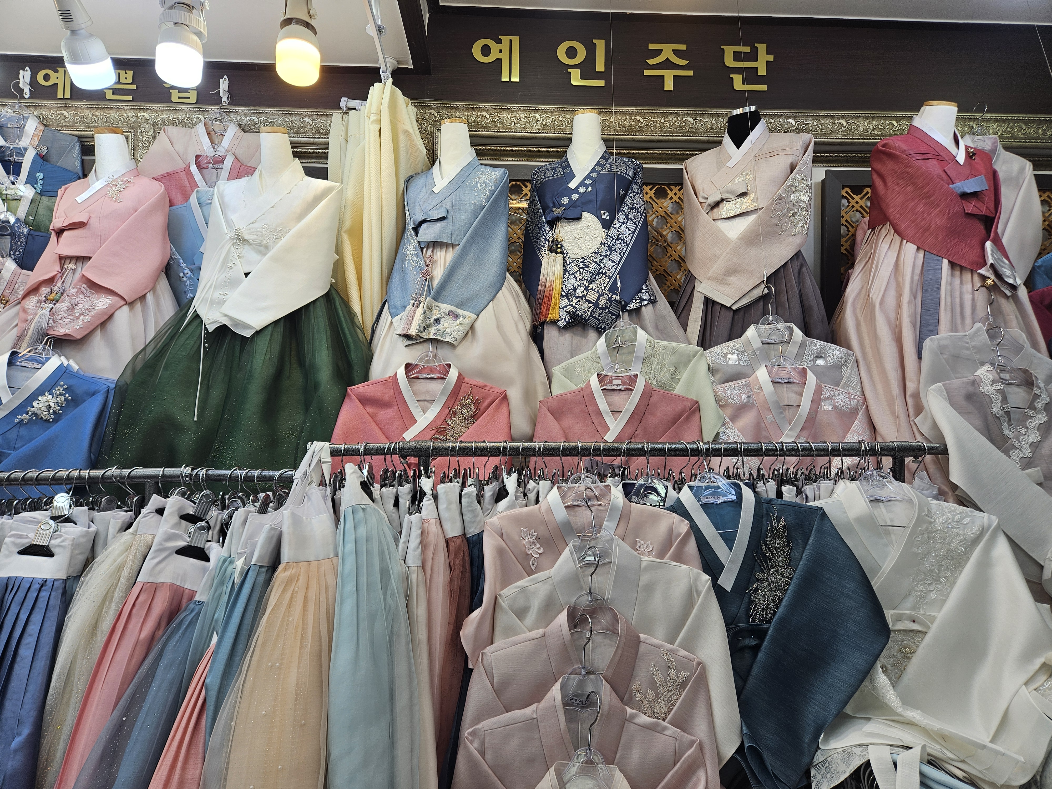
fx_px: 699
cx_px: 526
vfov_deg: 58.9
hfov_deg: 73.9
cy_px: 394
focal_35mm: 23
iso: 25
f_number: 1.8
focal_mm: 5.4
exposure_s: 1/203
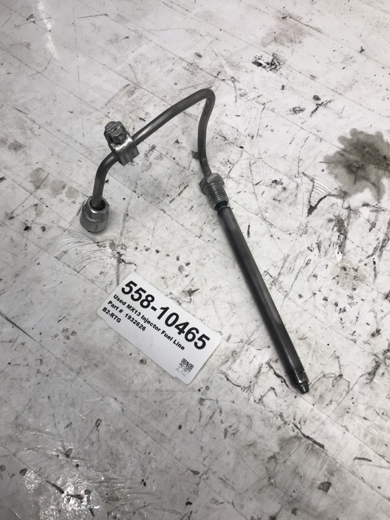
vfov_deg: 61.6
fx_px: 436
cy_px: 267
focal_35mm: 29
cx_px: 189
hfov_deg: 48.2
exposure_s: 1/120
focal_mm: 3.99
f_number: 1.8
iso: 25
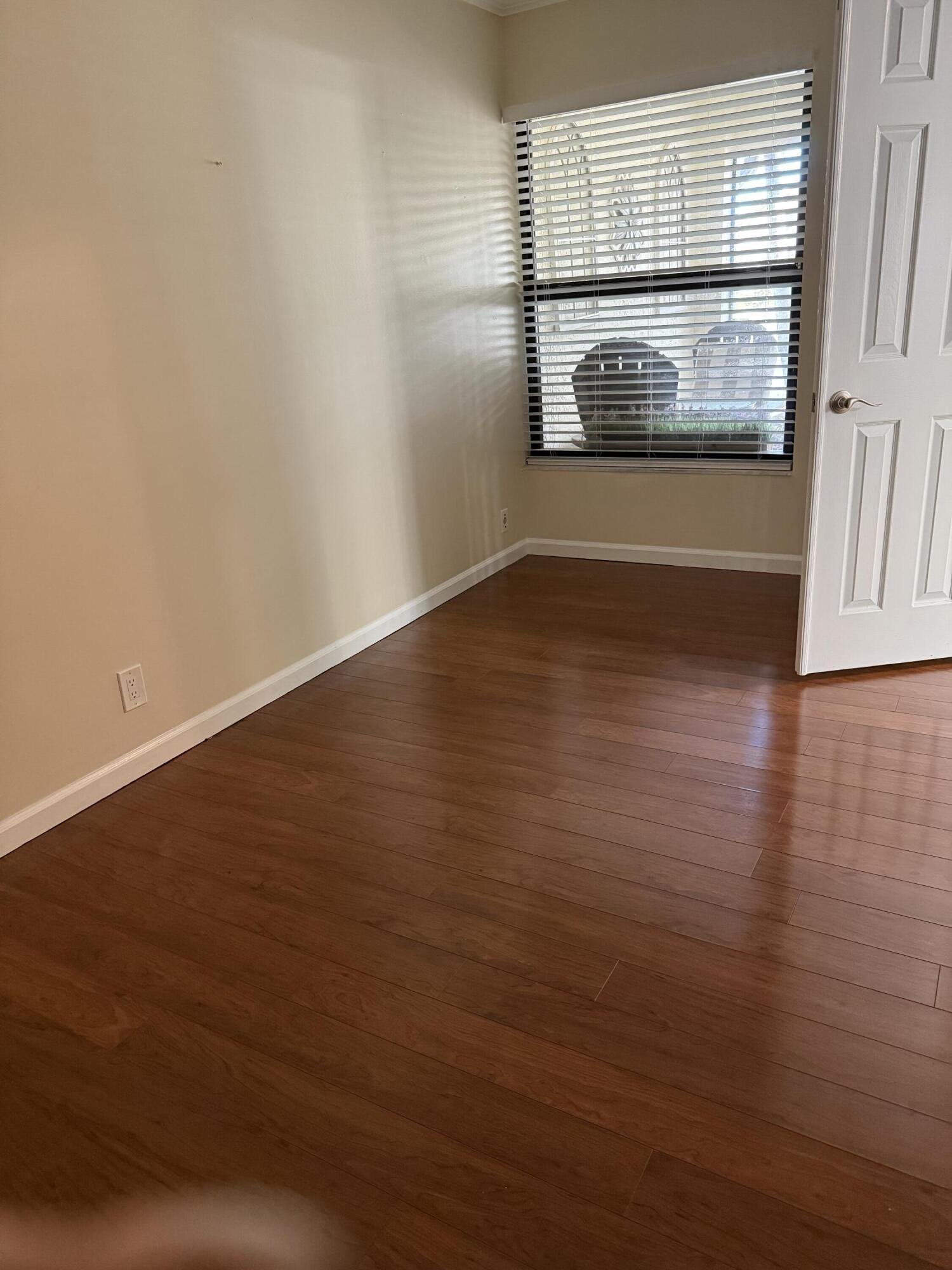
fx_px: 880
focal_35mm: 24
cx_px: 476
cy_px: 635
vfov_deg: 71.6
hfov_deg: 56.8
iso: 640
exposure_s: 1/60
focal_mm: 6.76
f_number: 1.78
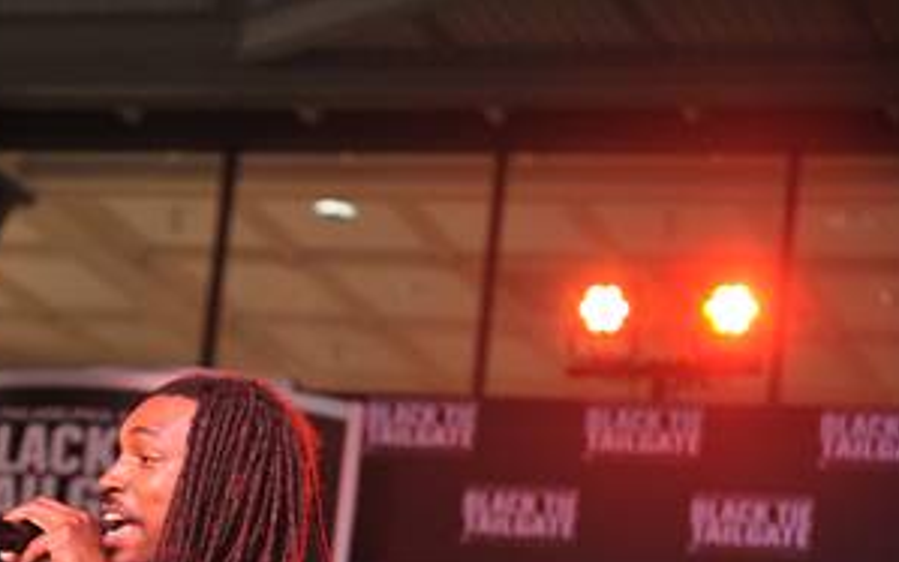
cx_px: 108
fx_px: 3210
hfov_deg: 15.8
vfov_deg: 9.9
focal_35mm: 131
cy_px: 544
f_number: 2.8
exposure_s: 1/100
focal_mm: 70
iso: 1250
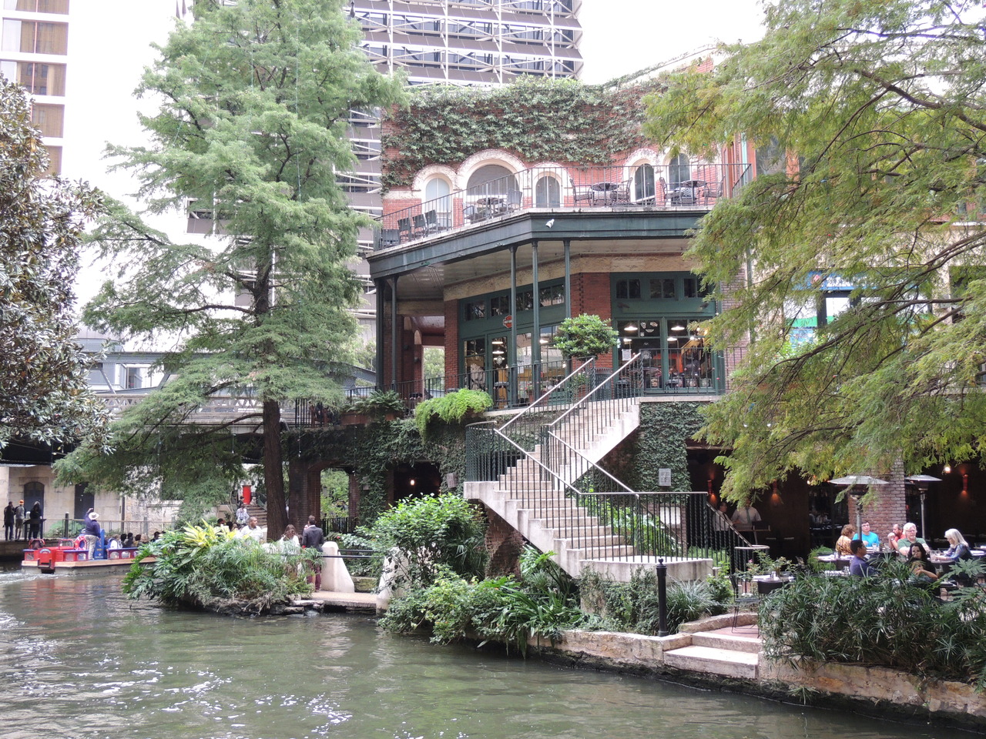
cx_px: 493
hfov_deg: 52.6
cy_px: 370
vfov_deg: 40.7
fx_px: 997
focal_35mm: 35
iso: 320
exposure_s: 1/50
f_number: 3.3
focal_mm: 6.2
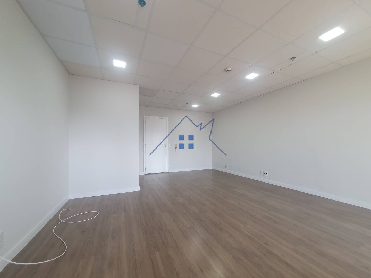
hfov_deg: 106.2
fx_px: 139
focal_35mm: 13
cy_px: 139
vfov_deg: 89.9
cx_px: 186
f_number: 2.2
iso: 100
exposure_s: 1/60
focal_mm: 1.8
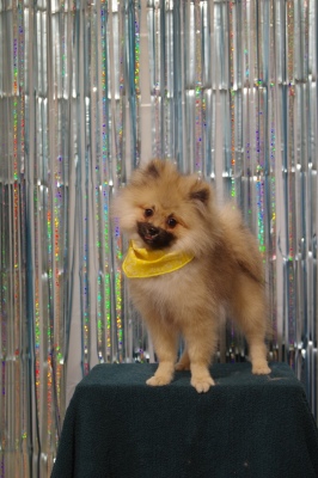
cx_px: 159
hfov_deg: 18.2
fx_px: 995
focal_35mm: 75
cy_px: 239
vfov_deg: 27.0
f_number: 3.5
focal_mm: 50
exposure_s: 1/160
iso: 400
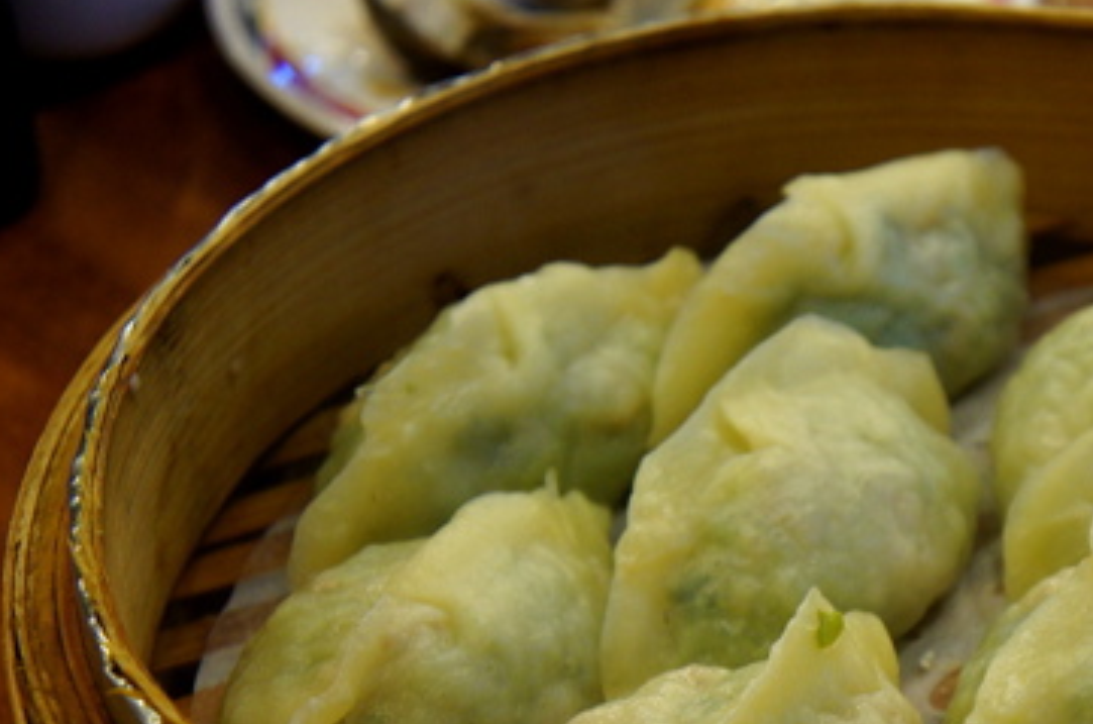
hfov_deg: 17.1
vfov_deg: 11.4
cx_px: 896
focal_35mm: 119
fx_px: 3605
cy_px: 635
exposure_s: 1/30
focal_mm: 44
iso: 400
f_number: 5
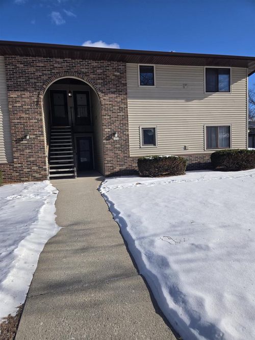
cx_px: 128
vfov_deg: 73.9
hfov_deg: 58.9
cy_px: 170
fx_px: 226
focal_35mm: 23
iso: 25
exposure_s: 1/2628
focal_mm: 5.4
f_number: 1.8
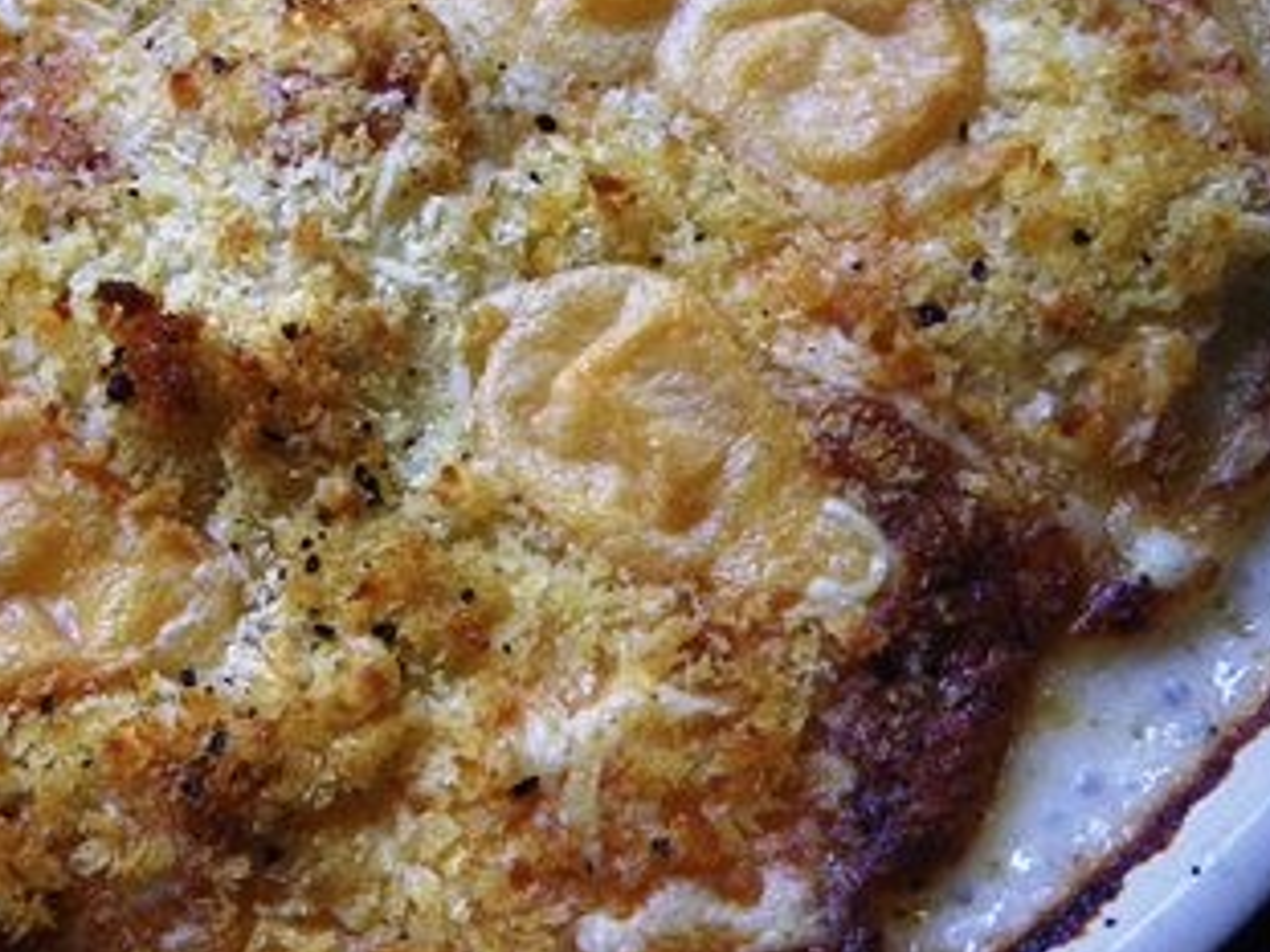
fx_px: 1797
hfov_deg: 38.3
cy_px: 339
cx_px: 384
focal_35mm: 49
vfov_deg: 29.5
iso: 400
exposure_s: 1/50
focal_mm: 6.1
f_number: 3.8
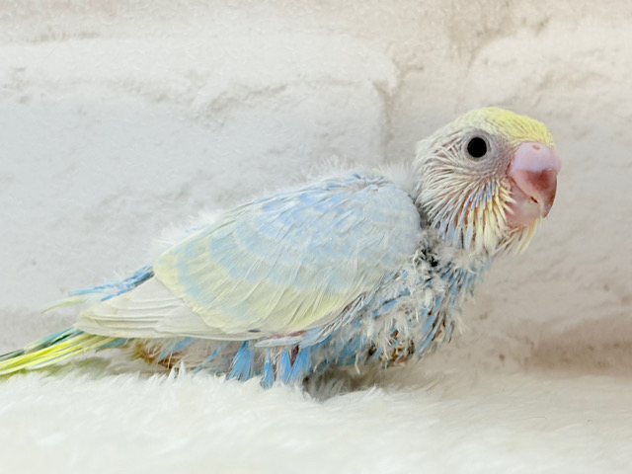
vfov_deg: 28.0
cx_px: 316
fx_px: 949
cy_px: 237
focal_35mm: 52
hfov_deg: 36.8
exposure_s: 1/50
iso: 50
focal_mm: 5.96
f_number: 1.6
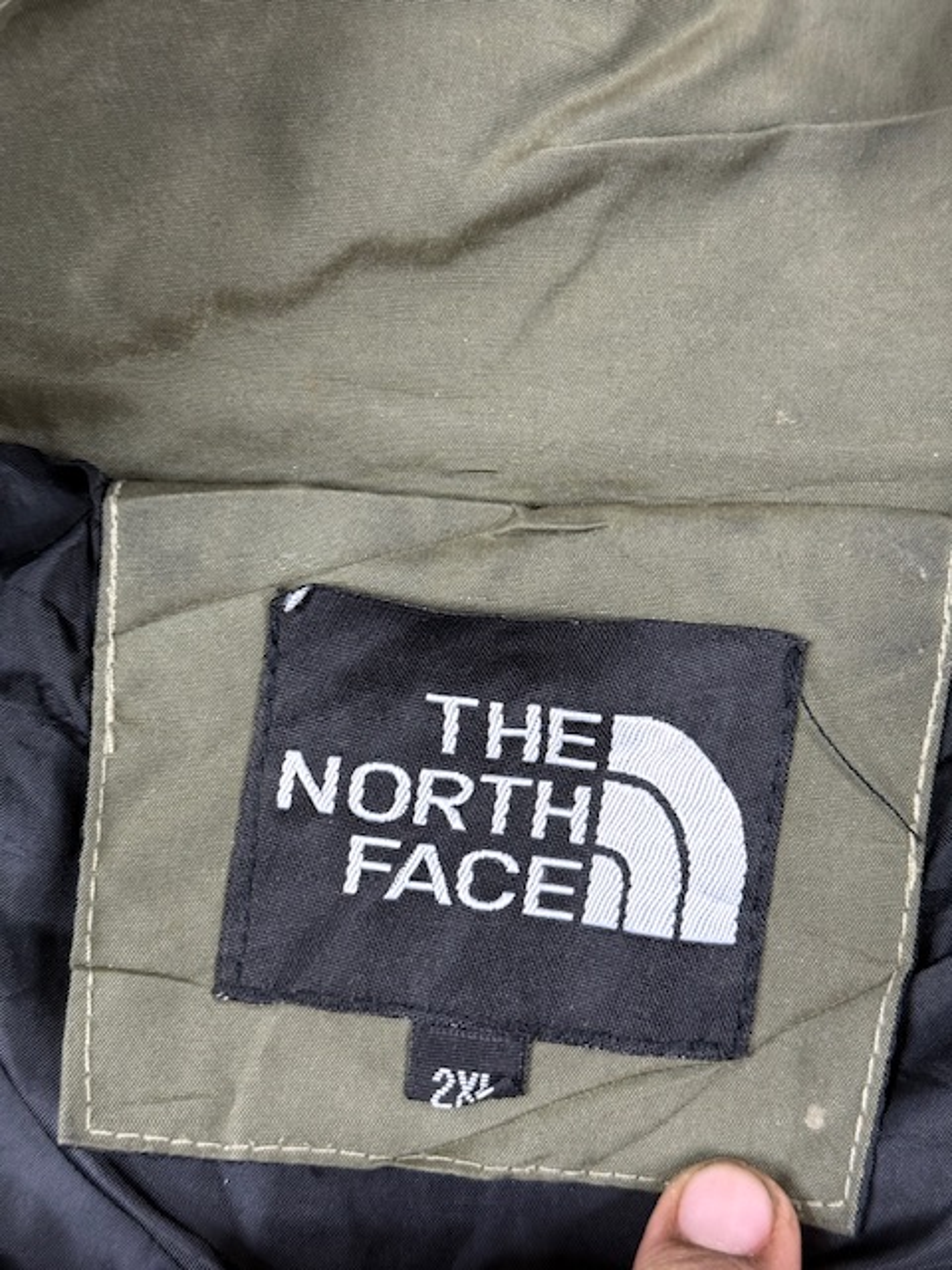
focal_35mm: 48
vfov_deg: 39.7
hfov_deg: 30.3
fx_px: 1760
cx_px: 476
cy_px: 635
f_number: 1.78
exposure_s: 1/50
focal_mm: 6.76
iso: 160
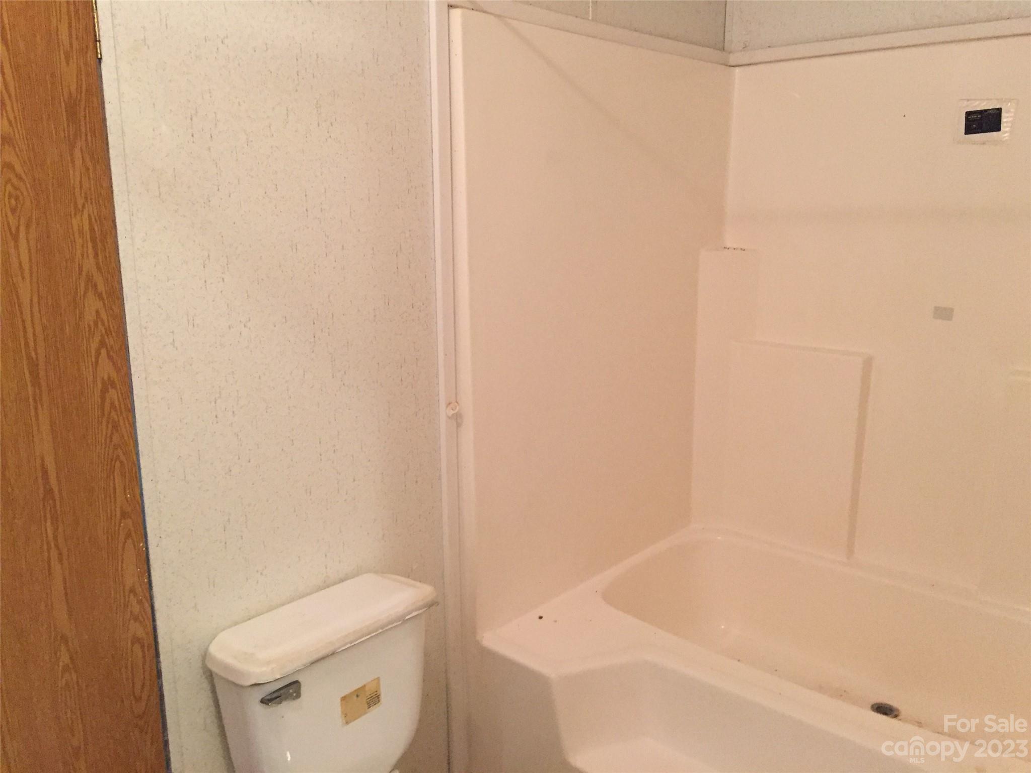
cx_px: 516
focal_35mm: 29
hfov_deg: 61.7
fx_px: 864
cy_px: 386
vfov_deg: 48.2
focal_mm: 4.15
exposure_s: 1/30
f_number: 2.2
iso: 200
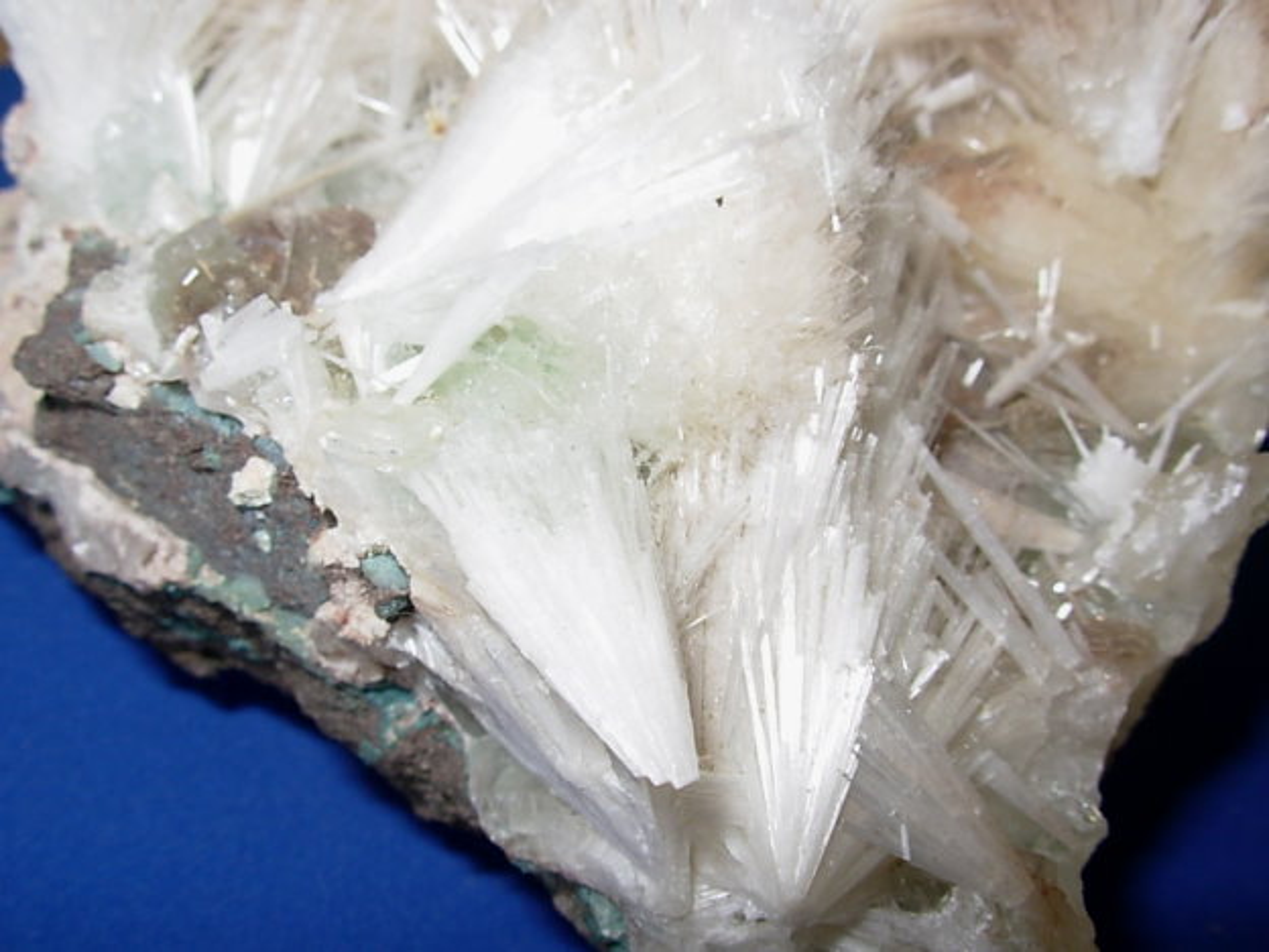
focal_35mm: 38
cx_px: 634
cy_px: 476
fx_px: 1393
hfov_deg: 49.0
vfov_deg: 37.7
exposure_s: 1/32
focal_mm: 6.3
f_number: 4.9
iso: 50
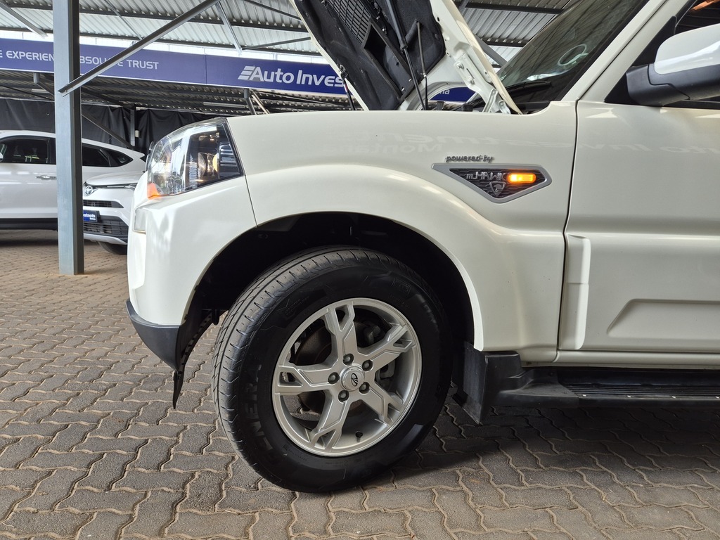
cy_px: 270
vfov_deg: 58.9
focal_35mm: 23
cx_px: 360
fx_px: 478
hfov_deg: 73.9
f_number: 1.8
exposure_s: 1/180
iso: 100
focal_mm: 5.4
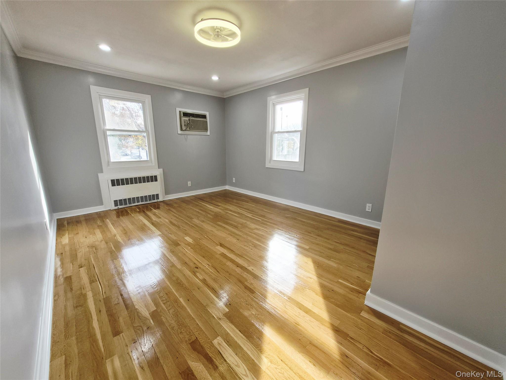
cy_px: 190
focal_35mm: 13
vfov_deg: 89.9
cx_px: 253
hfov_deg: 106.2
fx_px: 190
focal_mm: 1.7
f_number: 2.2
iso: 40
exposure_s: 1/120
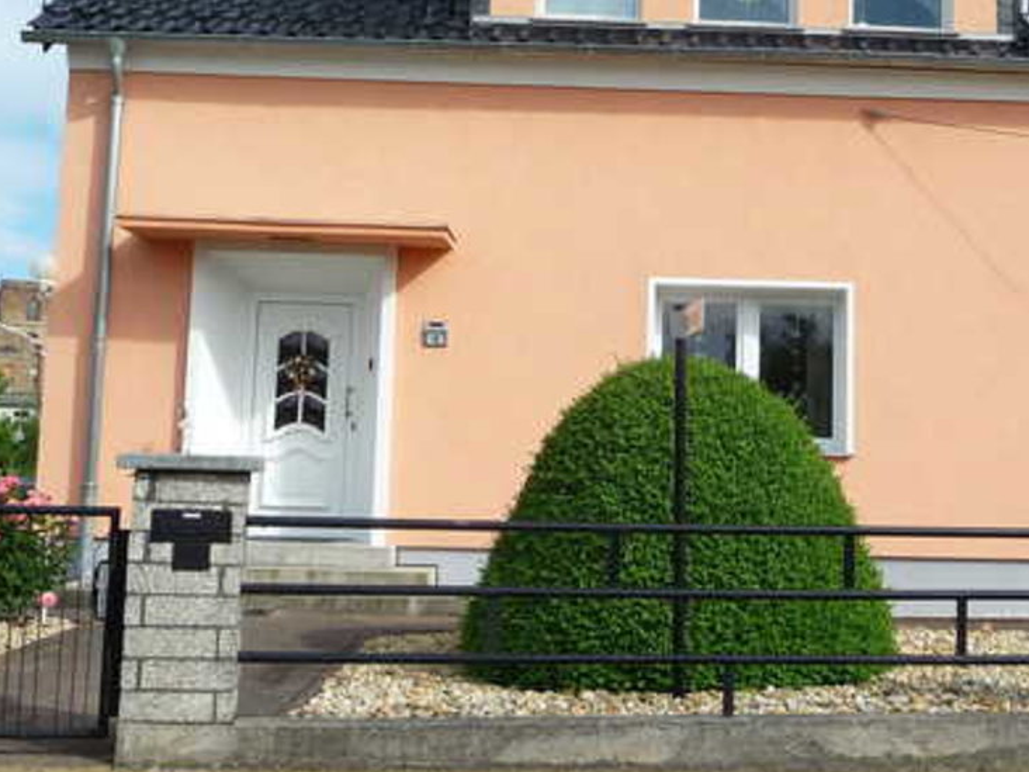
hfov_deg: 32.4
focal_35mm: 59
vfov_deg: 24.7
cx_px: 701
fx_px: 1754
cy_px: 250
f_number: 8
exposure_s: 1/250
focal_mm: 4.7
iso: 100
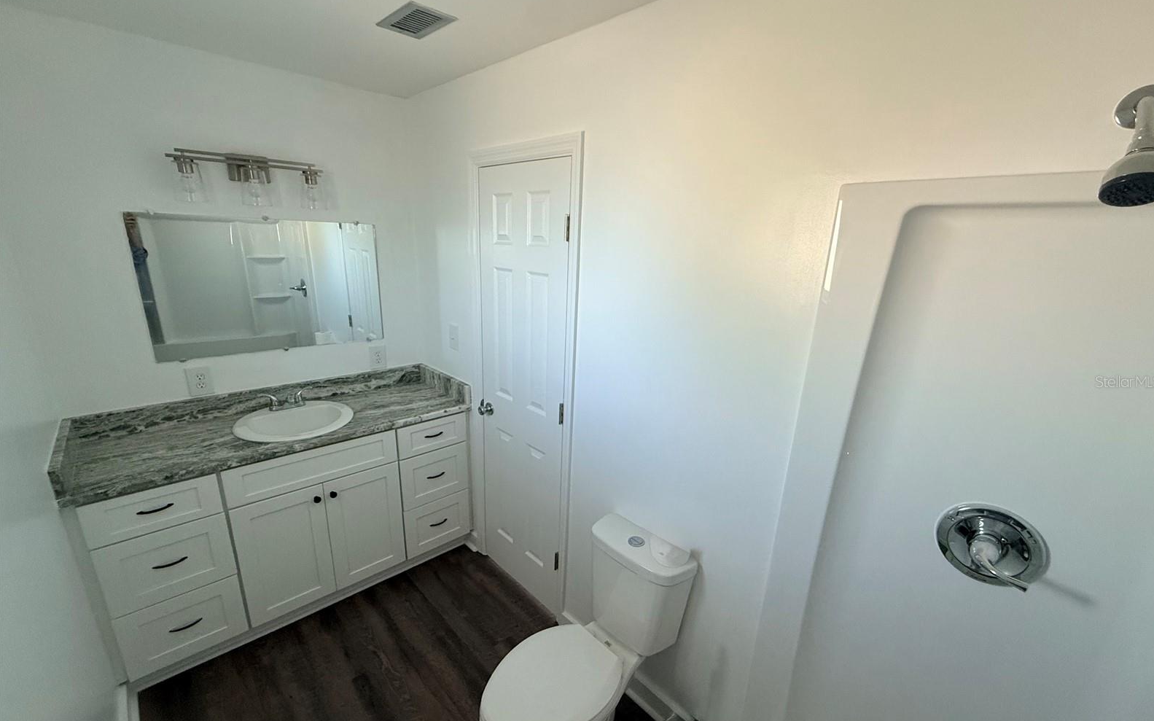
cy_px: 381
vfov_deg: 74.7
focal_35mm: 15
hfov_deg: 101.5
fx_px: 472
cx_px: 581
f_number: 2.2
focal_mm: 2.22
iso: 250
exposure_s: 1/99
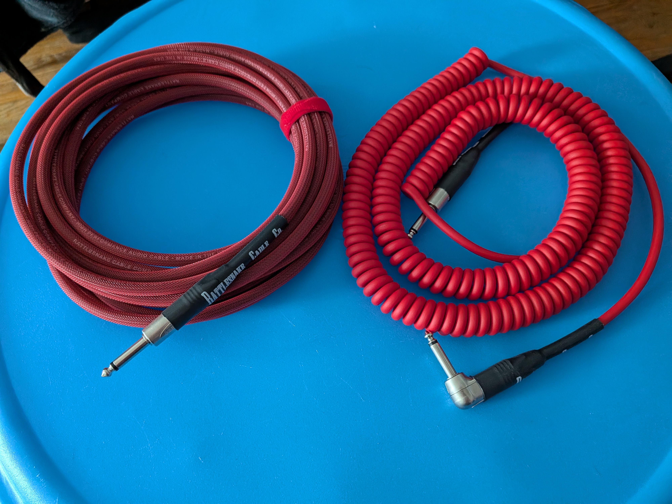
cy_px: 252
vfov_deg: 56.8
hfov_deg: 71.6
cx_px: 336
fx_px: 466
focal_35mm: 24
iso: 88
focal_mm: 4.53
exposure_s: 1/33.3
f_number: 1.7
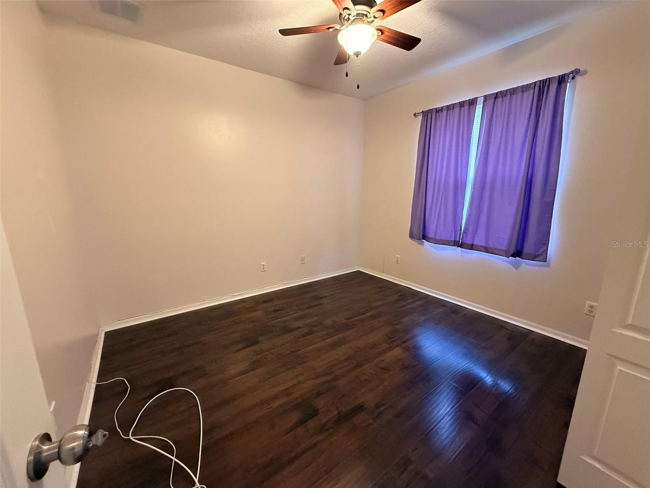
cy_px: 244
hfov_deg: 102.1
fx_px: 263
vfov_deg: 85.7
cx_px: 325
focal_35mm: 14
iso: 800
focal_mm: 2.22
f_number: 2.2
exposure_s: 1/60
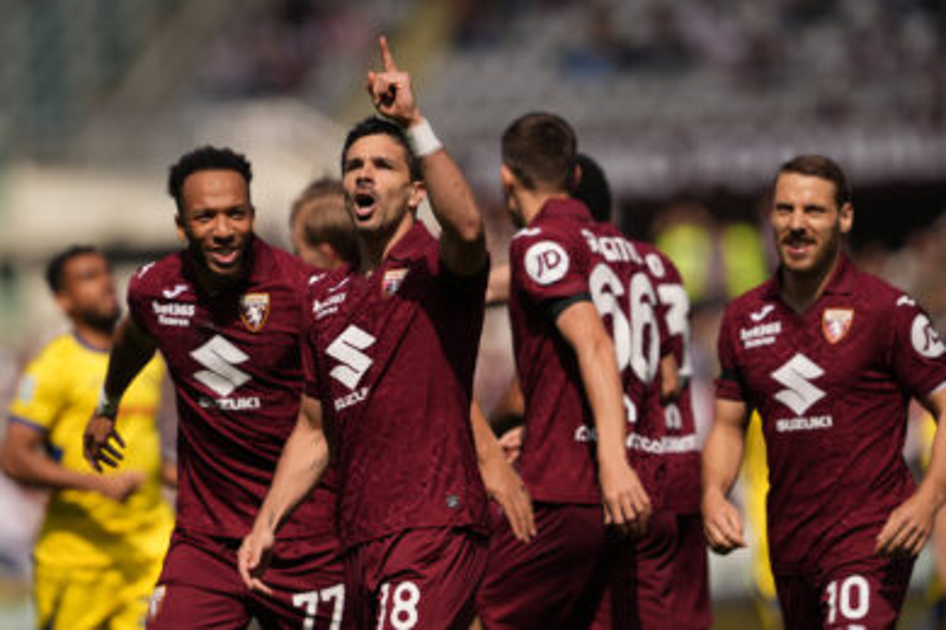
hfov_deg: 5.2
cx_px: 473
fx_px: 10510
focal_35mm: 400
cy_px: 315
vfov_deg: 3.4
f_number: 3.5
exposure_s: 1/6400
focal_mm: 400
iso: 250
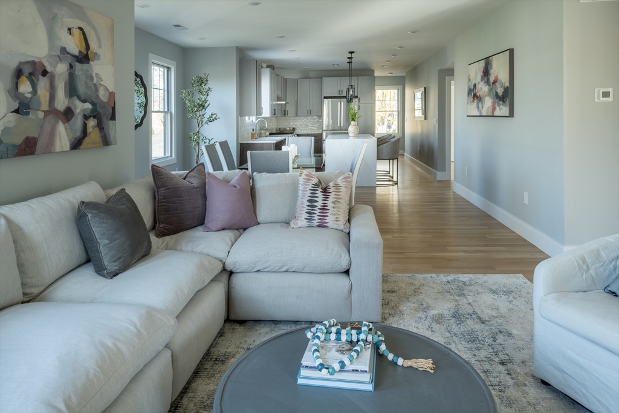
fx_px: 413
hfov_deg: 73.7
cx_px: 310
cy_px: 206
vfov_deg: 53.1
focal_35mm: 24
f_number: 18
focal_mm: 24
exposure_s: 1/13
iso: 64
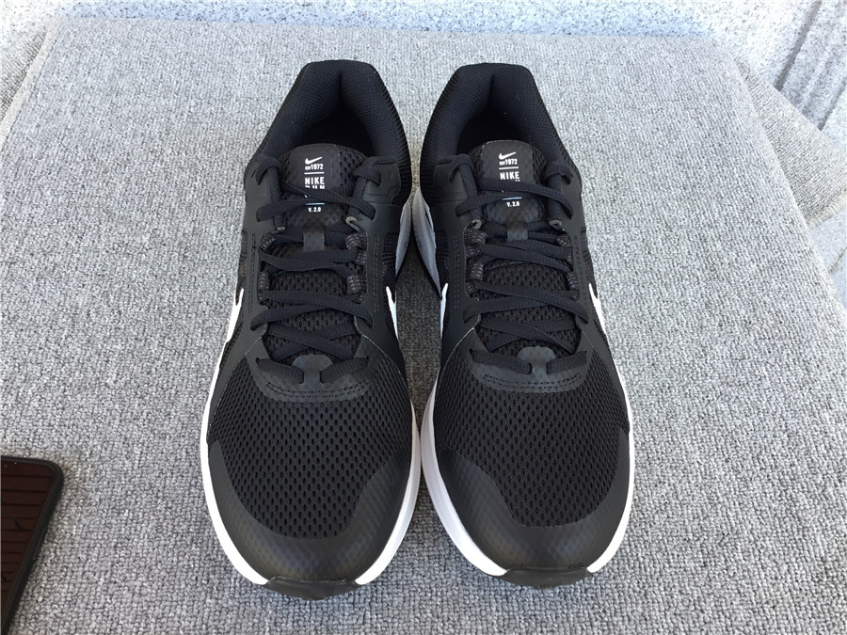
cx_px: 424
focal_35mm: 31
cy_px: 318
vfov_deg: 45.4
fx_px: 759
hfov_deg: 58.4
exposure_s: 1/60
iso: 25
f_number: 2.4
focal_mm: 3.3
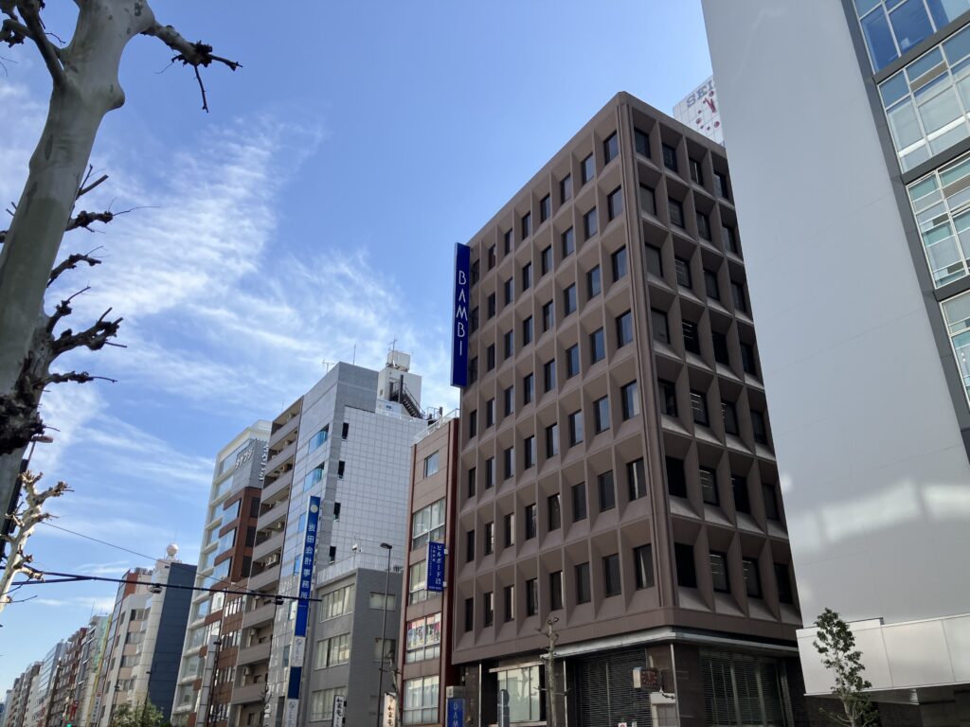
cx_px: 485
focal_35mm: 28
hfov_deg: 63.4
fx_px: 785
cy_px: 364
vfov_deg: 49.7
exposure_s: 1/1621
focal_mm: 3.99
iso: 32
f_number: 1.8
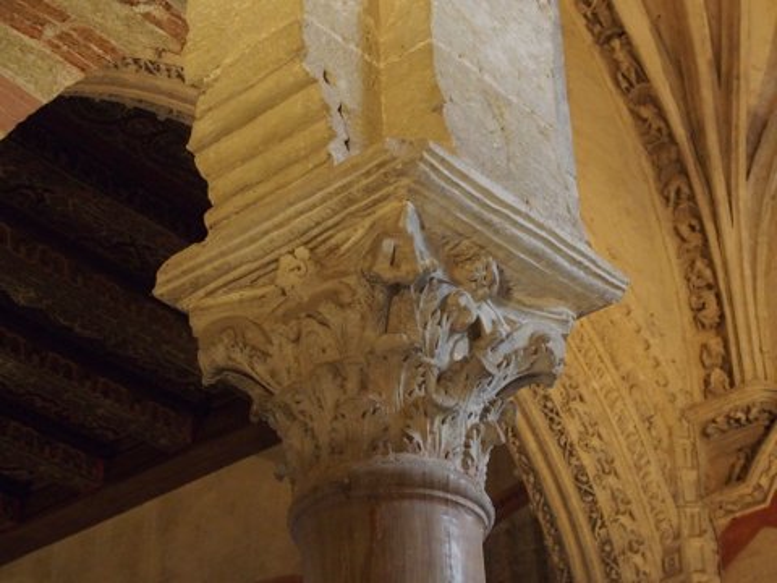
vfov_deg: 17.4
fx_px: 1908
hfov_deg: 23.0
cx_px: 388
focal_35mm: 85
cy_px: 292
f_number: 2.8
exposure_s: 1/20
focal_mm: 17.8
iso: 1000
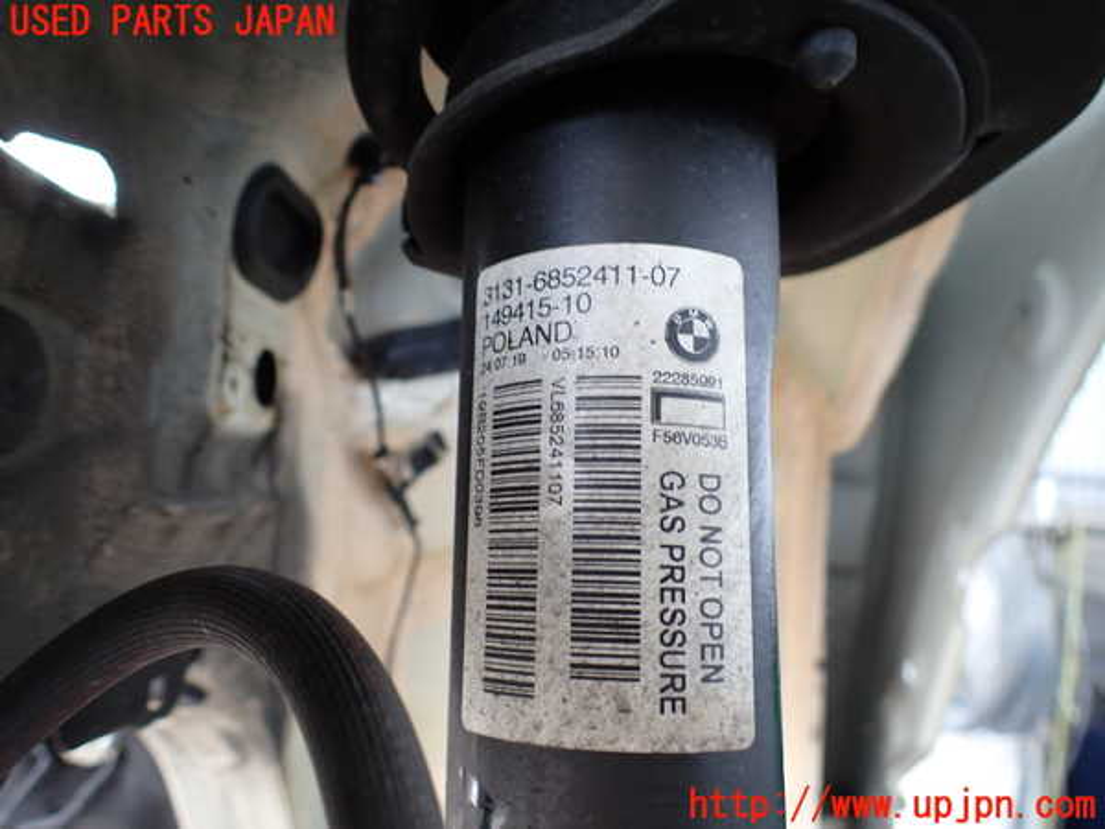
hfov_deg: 69.4
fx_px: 798
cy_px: 414
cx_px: 552
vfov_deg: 54.9
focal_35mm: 25
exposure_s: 1/40
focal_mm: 4.5
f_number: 2
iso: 200
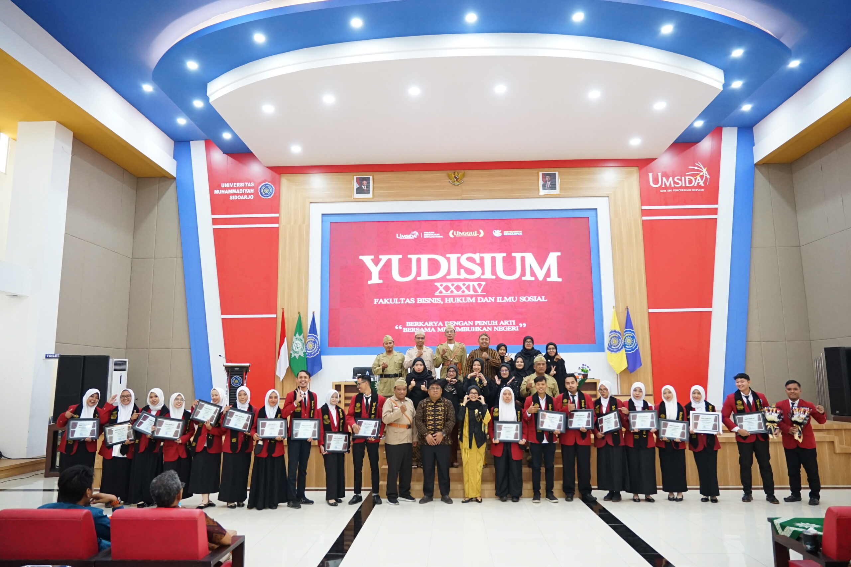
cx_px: 426
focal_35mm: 25
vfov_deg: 51.3
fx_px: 591
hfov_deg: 71.5
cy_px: 284
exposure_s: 1/80
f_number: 2.8
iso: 1250
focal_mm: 17
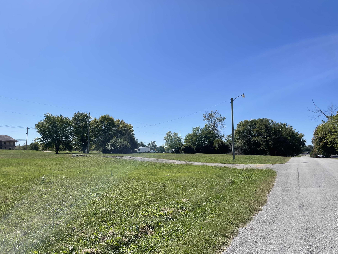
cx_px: 163
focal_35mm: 27
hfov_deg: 65.3
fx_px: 264
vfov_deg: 51.4
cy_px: 126
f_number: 1.6
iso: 32
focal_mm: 4.2
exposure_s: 1/5051
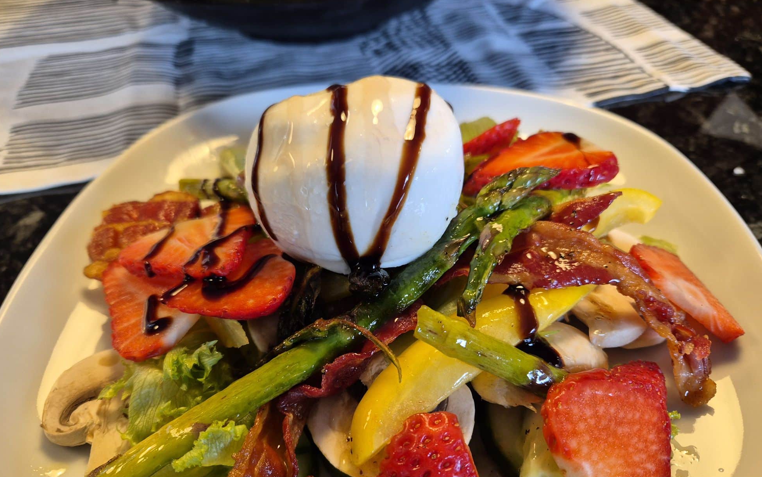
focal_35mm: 25
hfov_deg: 72.5
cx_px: 381
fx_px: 519
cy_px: 284
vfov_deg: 49.0
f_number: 1.8
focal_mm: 5.4
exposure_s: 1/100
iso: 250
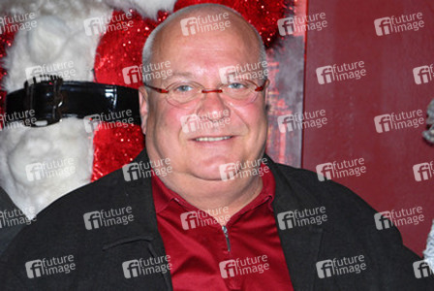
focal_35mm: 99
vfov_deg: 13.9
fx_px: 1195
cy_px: 146
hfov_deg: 20.6
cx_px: 217
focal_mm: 66
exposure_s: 1/60
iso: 400
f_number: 9
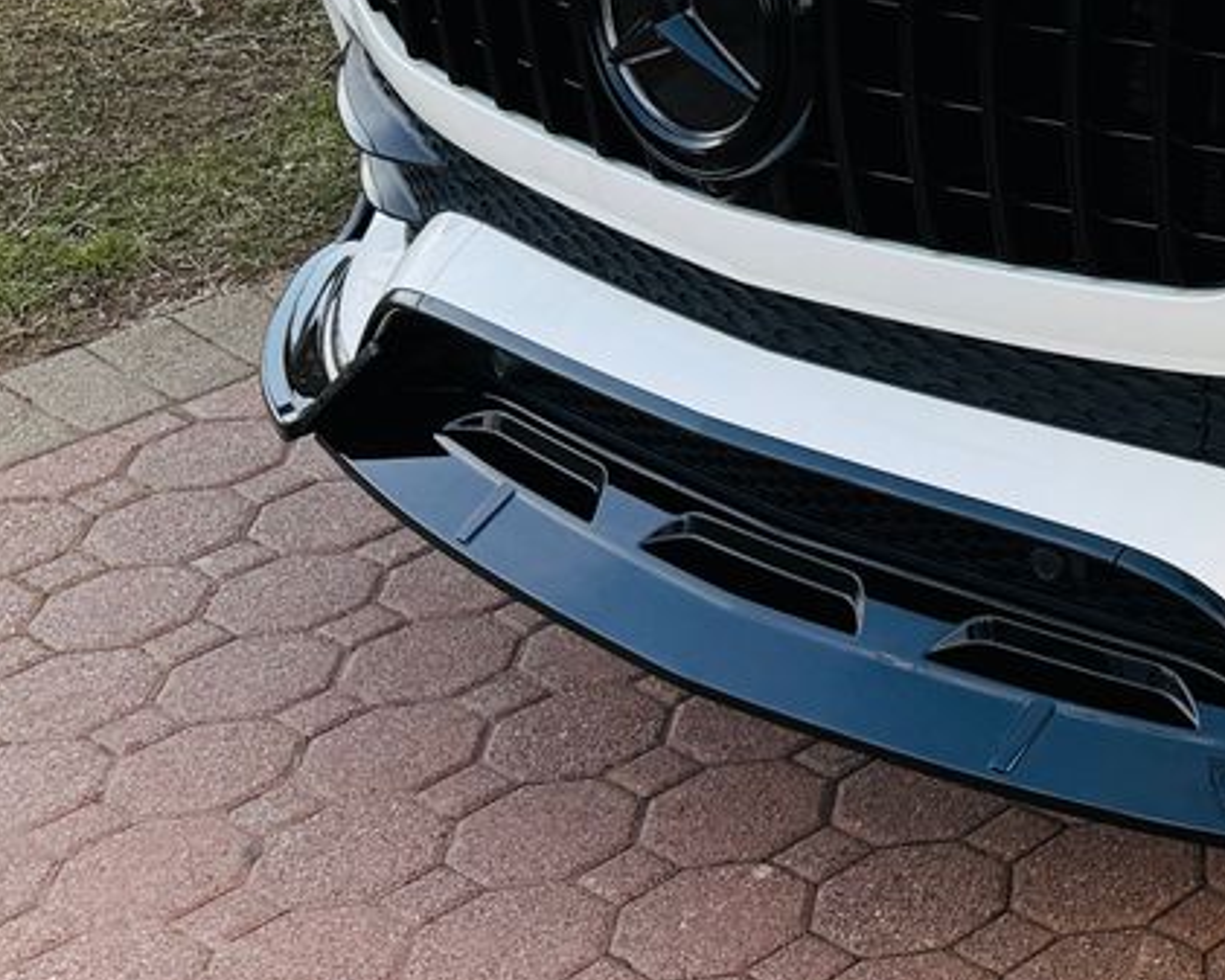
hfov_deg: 19.1
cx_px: 1798
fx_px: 3227
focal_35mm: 89
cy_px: -116
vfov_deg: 16.7
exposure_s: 1/643
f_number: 1.78
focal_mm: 6.76
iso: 80
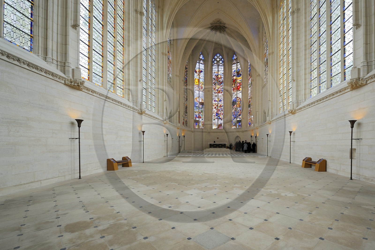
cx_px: 188
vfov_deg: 81.2
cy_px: 125
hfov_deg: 104.3
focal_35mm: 14
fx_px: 146
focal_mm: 14
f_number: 7.1
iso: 200
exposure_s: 1/25
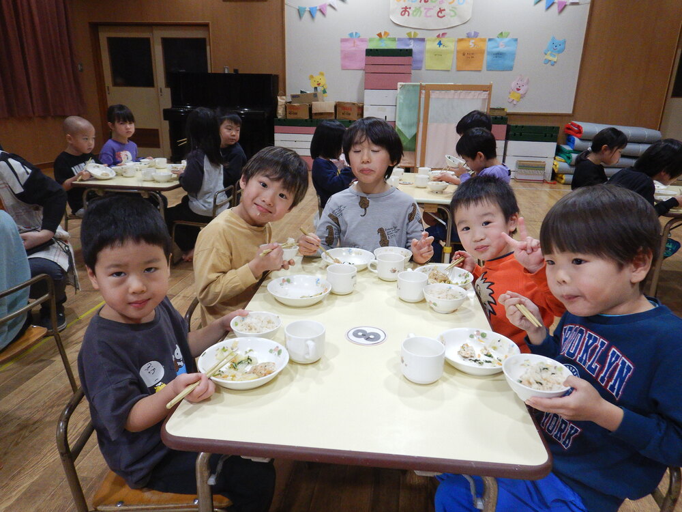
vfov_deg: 56.8
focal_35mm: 24
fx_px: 473
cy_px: 256
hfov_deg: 71.6
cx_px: 341
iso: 125
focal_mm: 4.3
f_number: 2.8
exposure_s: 1/30
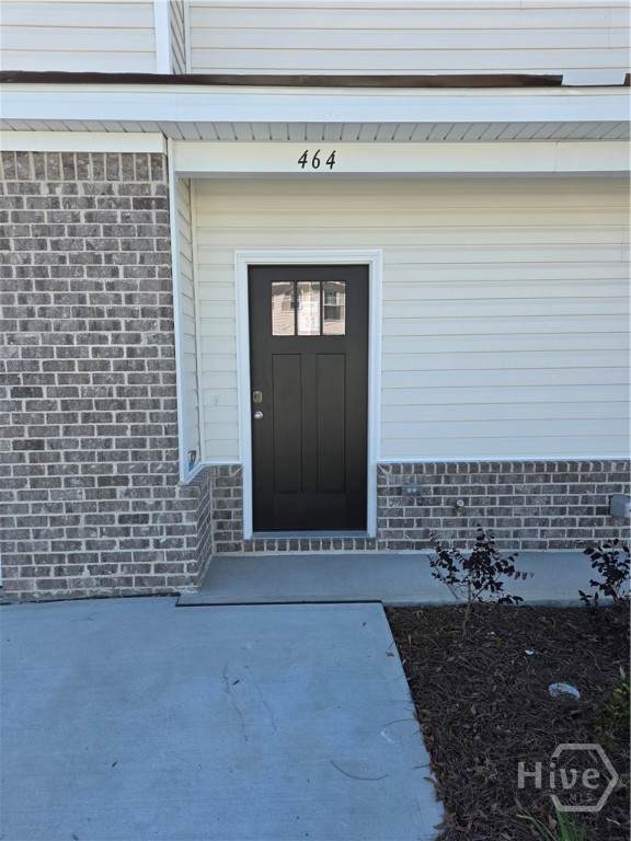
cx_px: 316
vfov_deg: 73.9
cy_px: 420
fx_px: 559
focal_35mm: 23
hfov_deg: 58.9
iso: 80
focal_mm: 6.25
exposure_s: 1/2259
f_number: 1.7
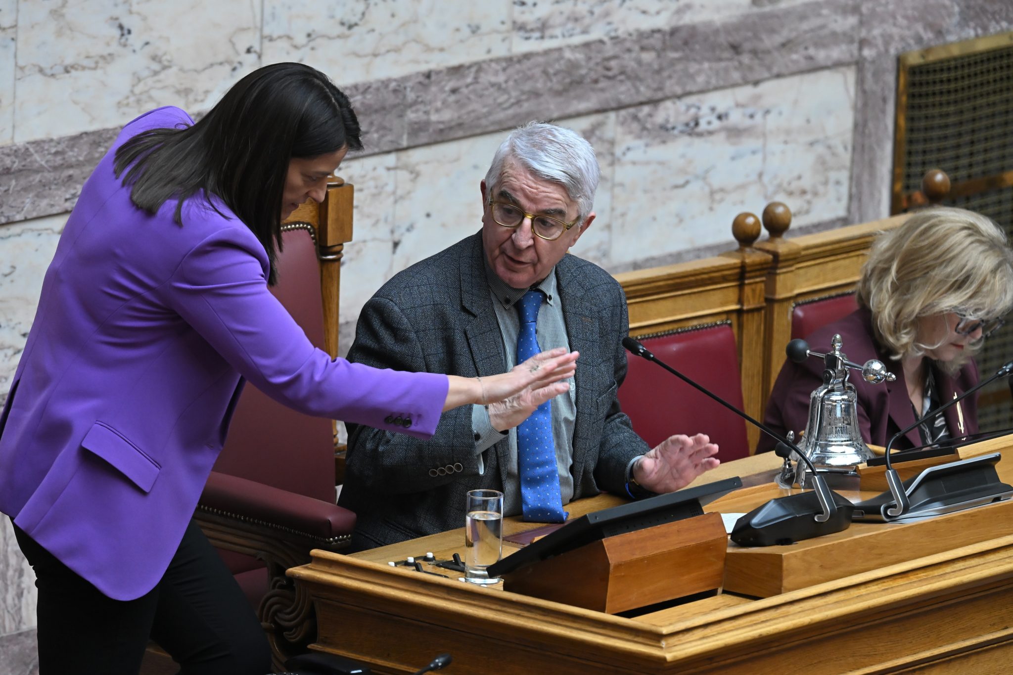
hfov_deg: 6.2
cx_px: 506
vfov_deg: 4.2
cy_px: 338
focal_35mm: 330
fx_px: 9284
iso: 3600
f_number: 6
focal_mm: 330
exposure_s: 1/250
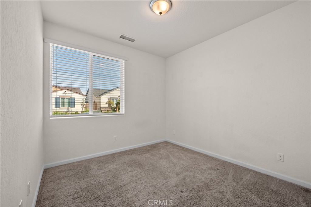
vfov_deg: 81.1
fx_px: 121
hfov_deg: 104.3
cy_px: 104
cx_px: 156
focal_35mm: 14
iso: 250
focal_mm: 14
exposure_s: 1/25
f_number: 9
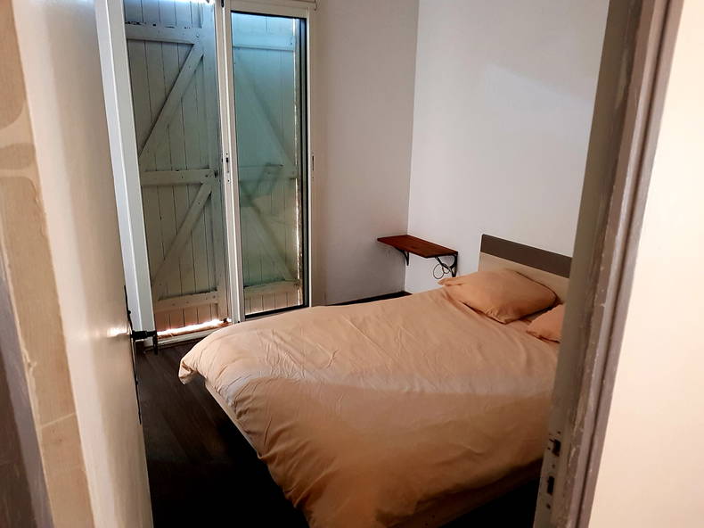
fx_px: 529
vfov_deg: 53.0
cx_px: 352
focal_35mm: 26
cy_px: 264
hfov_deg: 67.3
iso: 250
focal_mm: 4.2
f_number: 1.7
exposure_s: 1/25
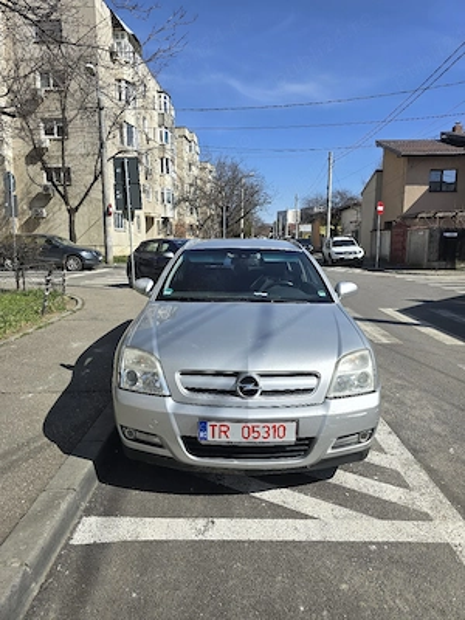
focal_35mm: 23
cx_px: 232
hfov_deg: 58.9
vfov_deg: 73.9
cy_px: 310
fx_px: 412
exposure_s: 1/1000
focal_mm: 6.3
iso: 12
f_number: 1.7
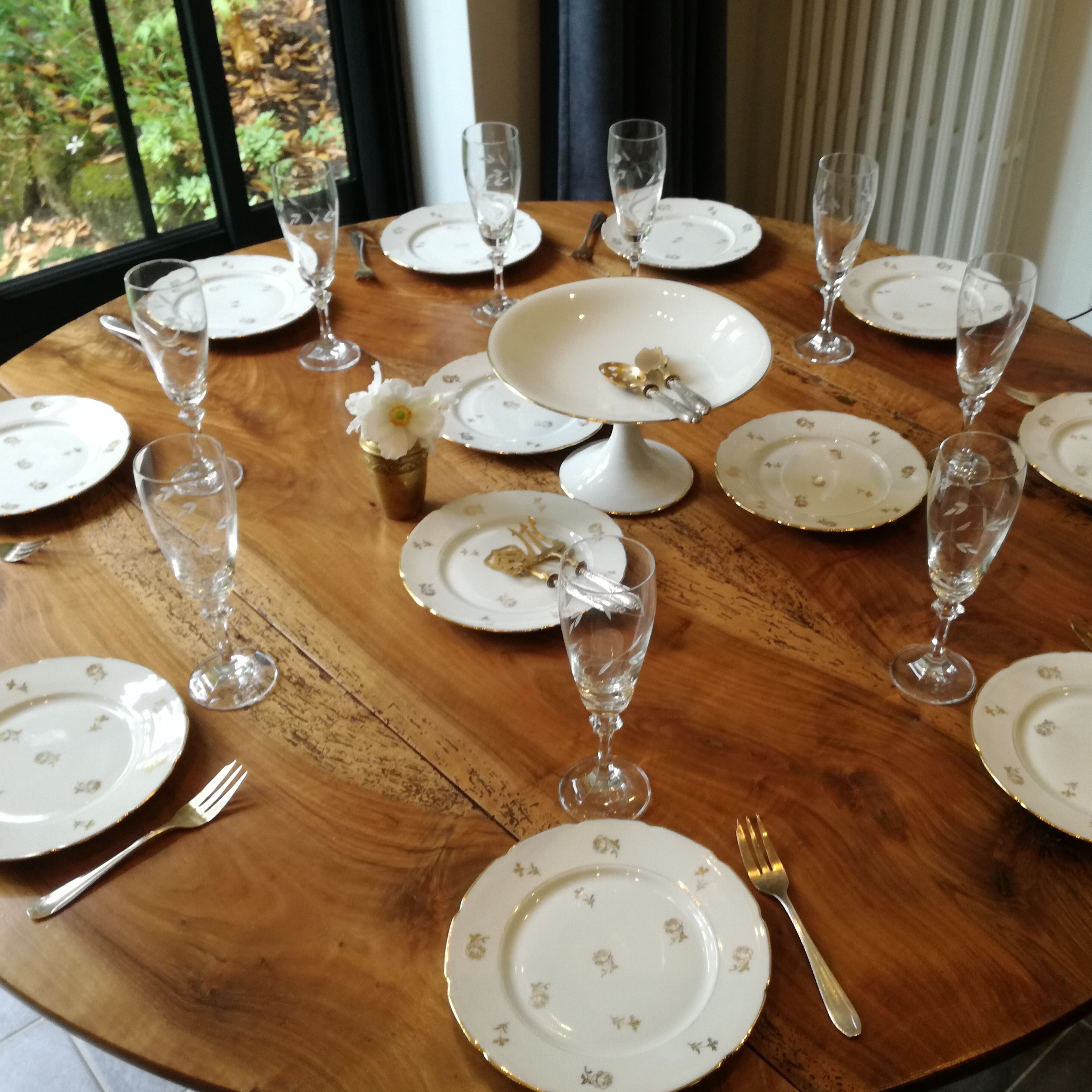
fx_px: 1213
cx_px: 613
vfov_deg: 48.4
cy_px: 568
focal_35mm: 34
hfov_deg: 48.3
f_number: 2
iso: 80
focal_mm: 3.79
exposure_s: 1/50
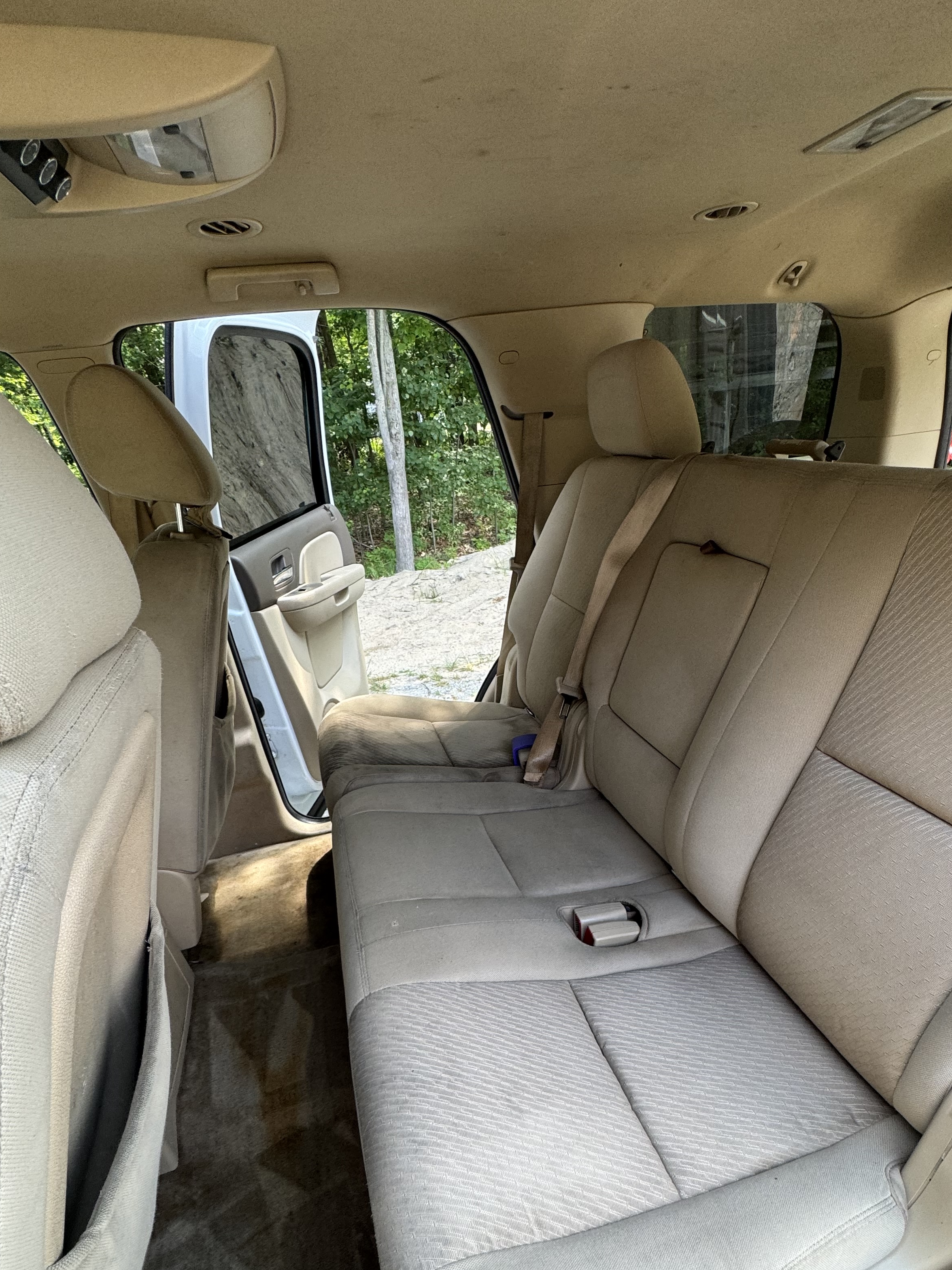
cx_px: 517
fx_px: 660
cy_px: 783
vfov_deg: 86.3
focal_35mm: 18
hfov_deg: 71.5
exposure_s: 1/99
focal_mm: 2.22
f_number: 2.2
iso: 80
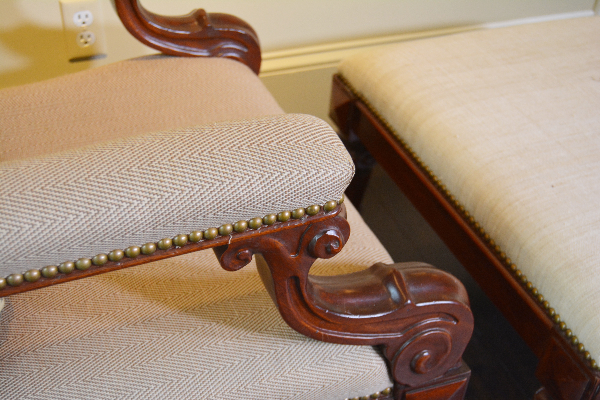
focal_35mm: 46
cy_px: 200
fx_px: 775
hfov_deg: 42.3
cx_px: 300
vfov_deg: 28.9
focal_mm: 31
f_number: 4.2
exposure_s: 1/50
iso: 800
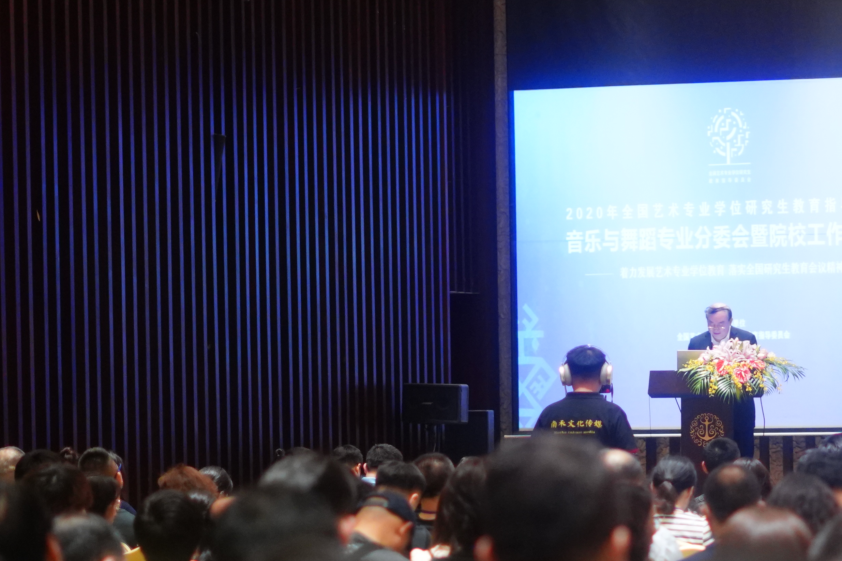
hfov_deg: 12.7
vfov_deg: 8.5
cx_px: 722
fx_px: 3766
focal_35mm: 161
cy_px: 535
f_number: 1.8
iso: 2000
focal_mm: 50
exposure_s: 1/320
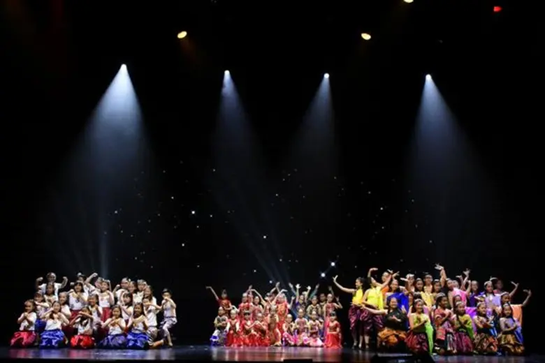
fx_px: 590
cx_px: 272
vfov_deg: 34.2
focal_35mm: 39
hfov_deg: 49.6
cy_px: 182
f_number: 9
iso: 12800
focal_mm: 26
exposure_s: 1/200
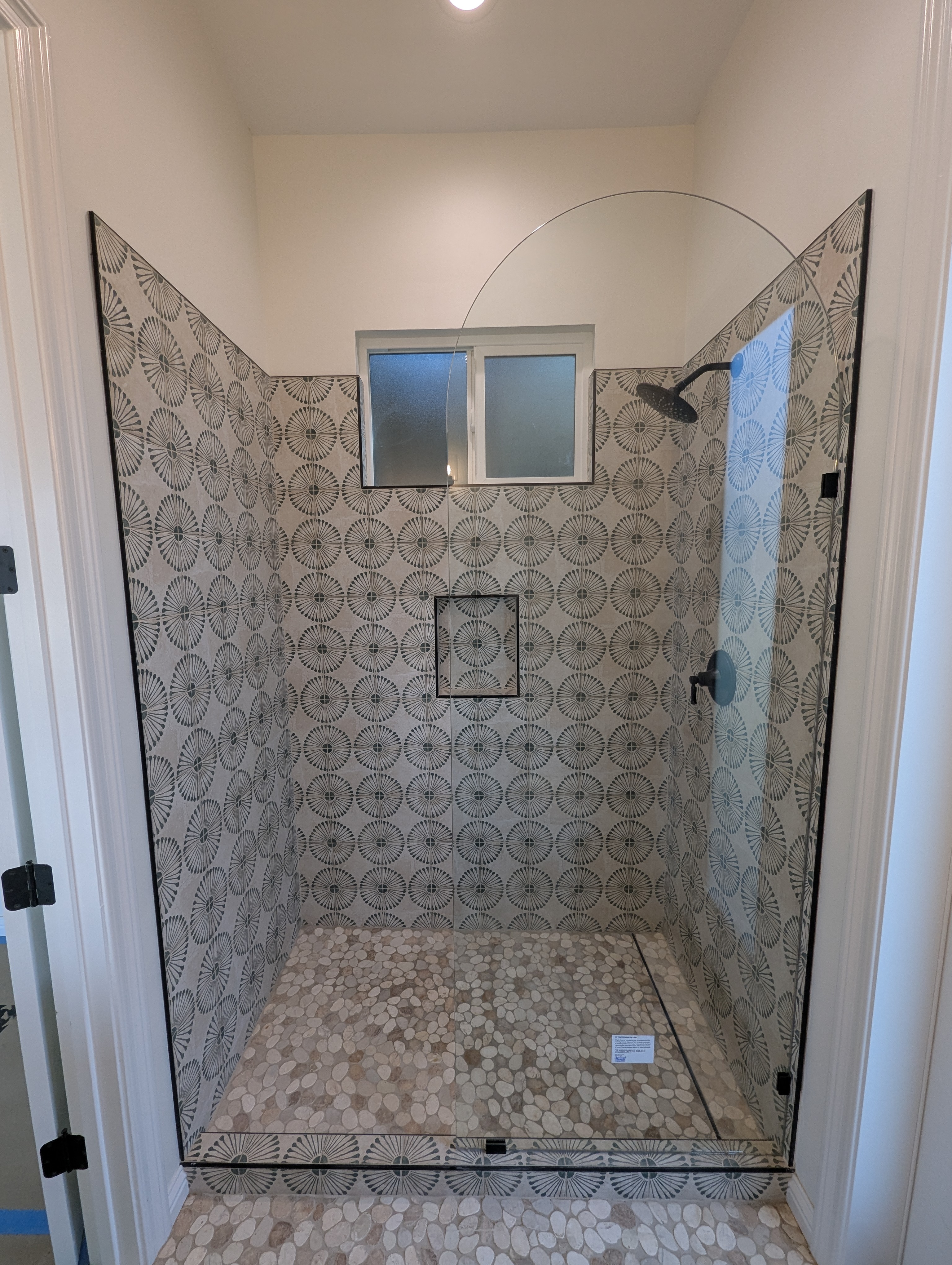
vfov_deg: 106.1
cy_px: 632
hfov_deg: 90.1
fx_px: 476
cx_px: 476
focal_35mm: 13
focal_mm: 1.95
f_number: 2.2
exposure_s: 1/60
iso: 61
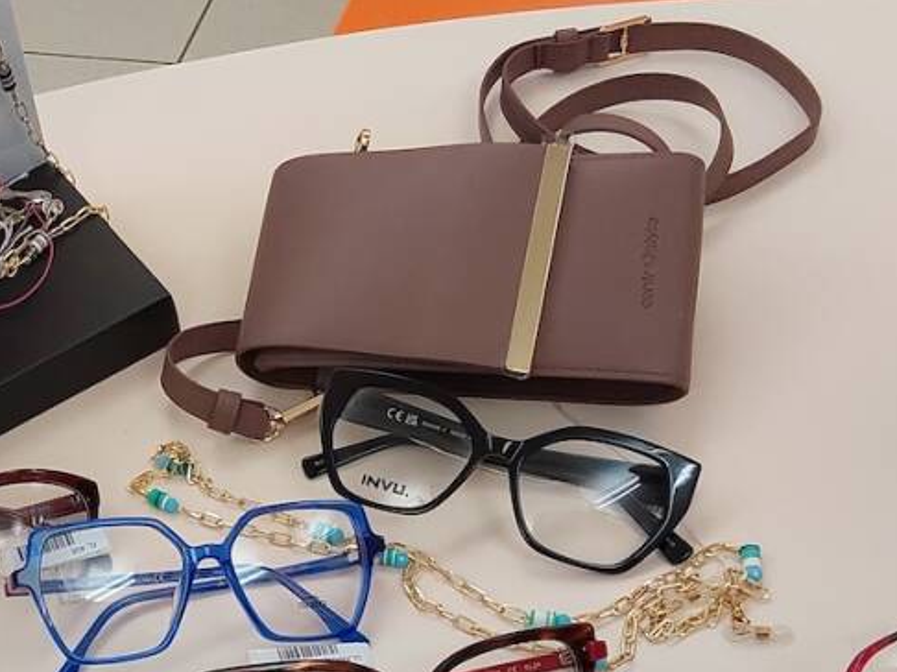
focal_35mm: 59
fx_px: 1528
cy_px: 558
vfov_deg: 24.3
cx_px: 54
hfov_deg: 30.9
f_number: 1.9
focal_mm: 2.91
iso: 100
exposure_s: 1/100
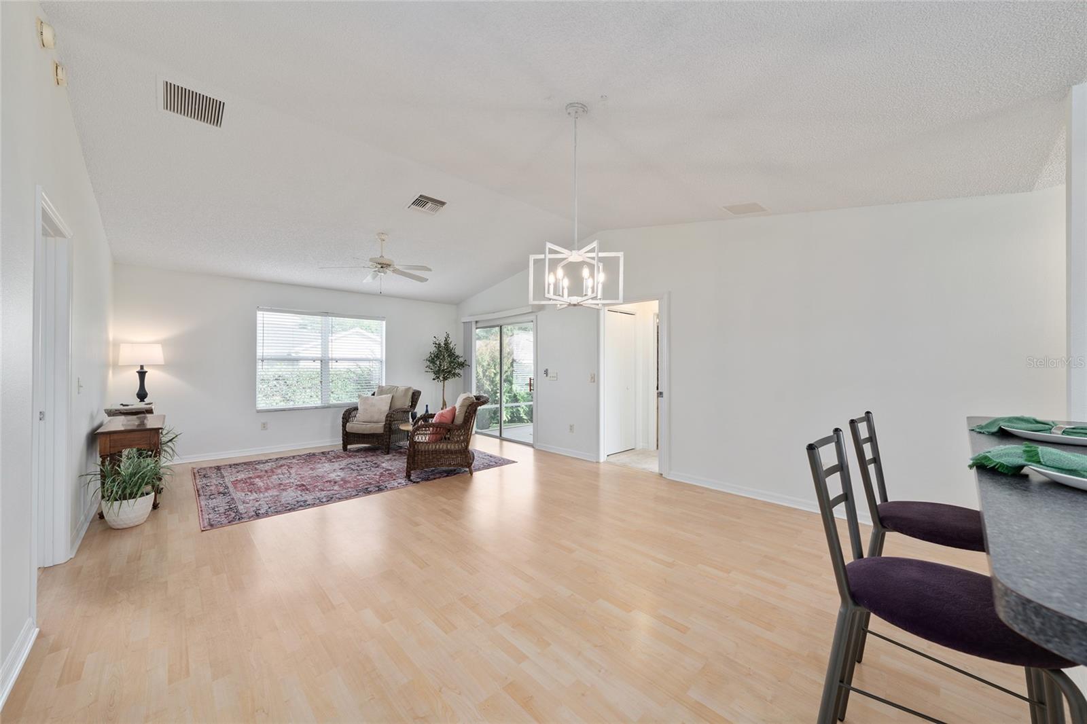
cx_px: 544
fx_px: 392
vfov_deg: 85.4
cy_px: 362
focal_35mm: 13
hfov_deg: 108.3
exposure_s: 1/10
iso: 100
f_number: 7.1
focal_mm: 13
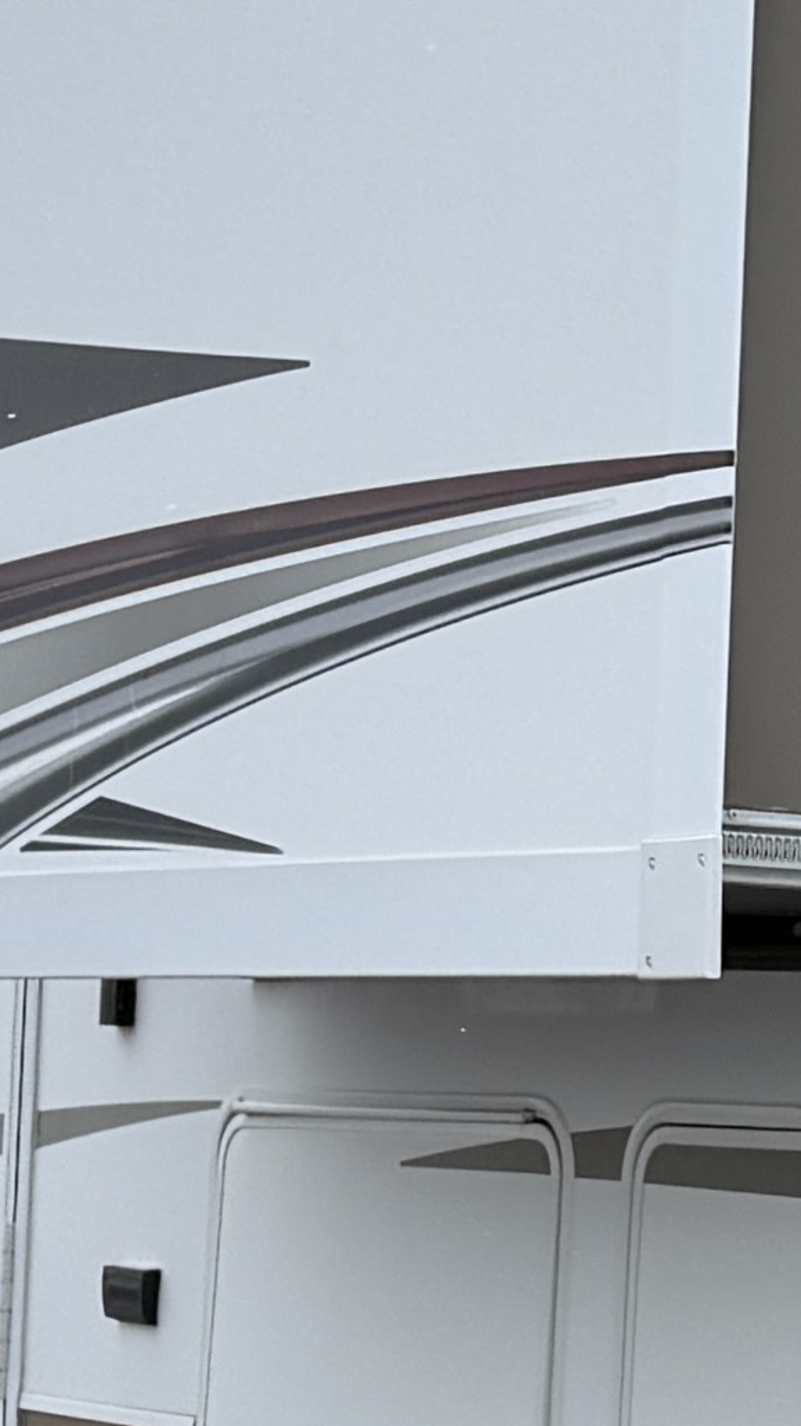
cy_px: 881
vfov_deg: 14.8
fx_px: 5478
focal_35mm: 145
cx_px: 1245
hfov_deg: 8.2
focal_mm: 6.76
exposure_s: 1/878
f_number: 1.78
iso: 80
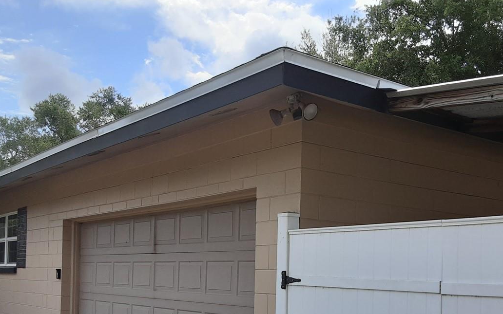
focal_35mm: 46
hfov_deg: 43.3
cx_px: 293
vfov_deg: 26.9
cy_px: 290
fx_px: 631
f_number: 1.9
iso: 40
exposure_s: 1/976
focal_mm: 2.9
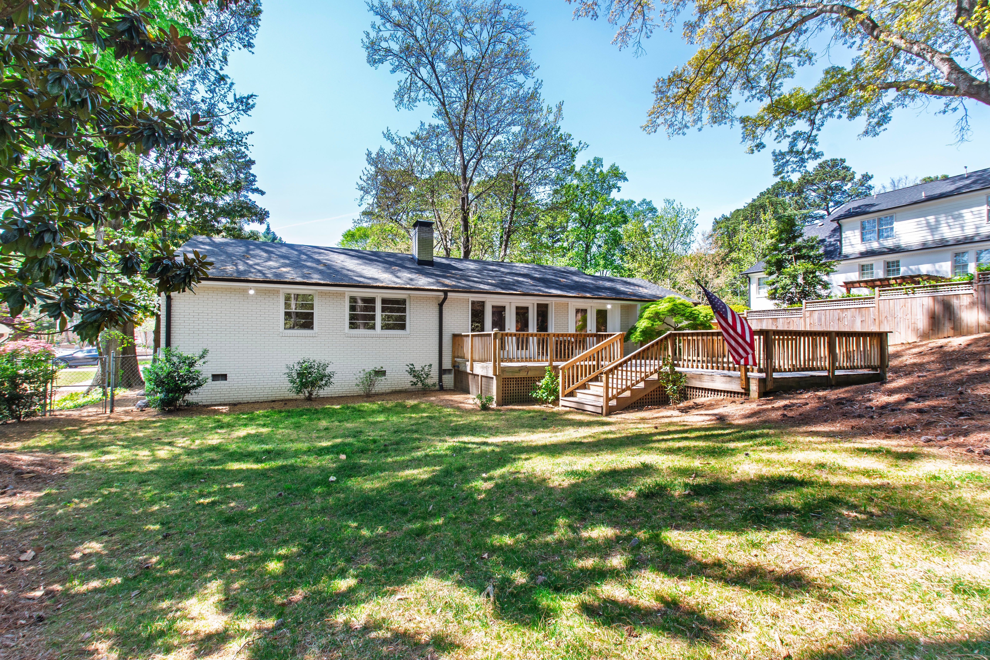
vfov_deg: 77.3
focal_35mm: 15
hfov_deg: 100.4
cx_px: 495
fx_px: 412
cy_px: 330
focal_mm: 10
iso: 100
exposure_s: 1/50
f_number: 8
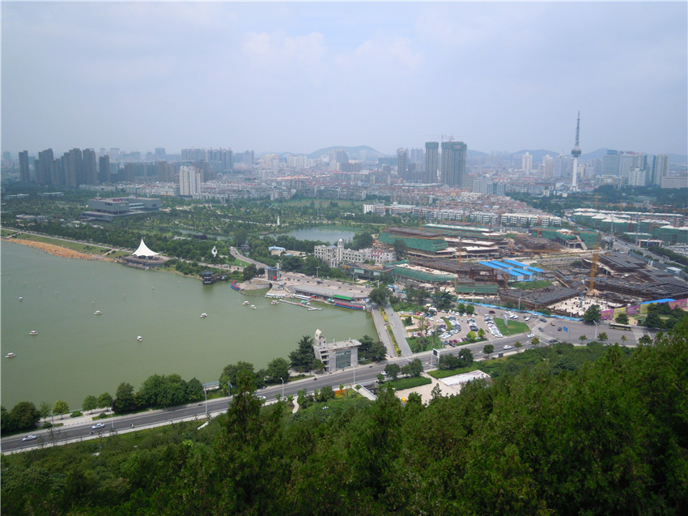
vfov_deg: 49.7
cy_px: 258
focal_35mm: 28
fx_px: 556
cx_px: 344
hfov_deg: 63.5
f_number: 7.6
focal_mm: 5
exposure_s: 1/250
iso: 100
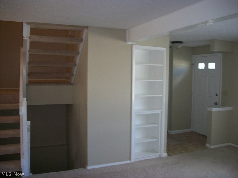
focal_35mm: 32
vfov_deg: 44.2
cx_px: 119
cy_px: 89
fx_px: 220
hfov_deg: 56.8
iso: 80
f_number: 2.9
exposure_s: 1/30
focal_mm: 5.7
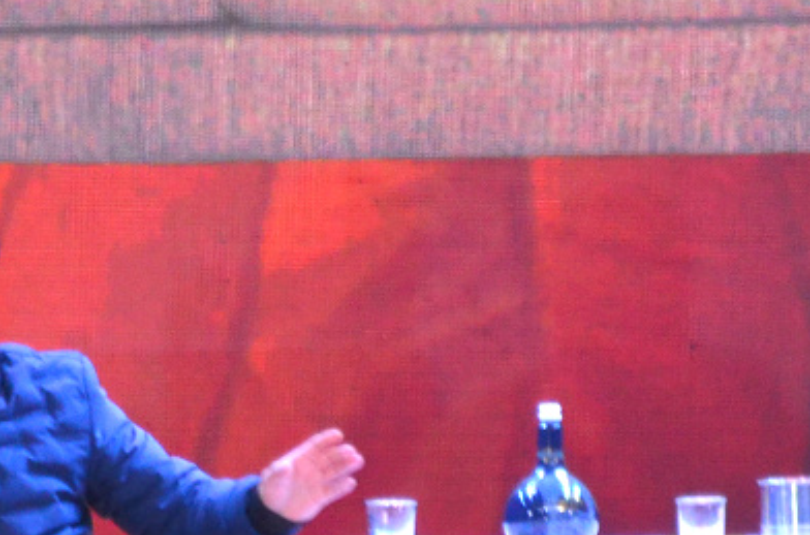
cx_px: 262
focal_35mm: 858
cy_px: 332
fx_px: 19251
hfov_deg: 2.4
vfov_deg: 1.6
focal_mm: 140
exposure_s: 1/200
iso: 1600
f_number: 5.6
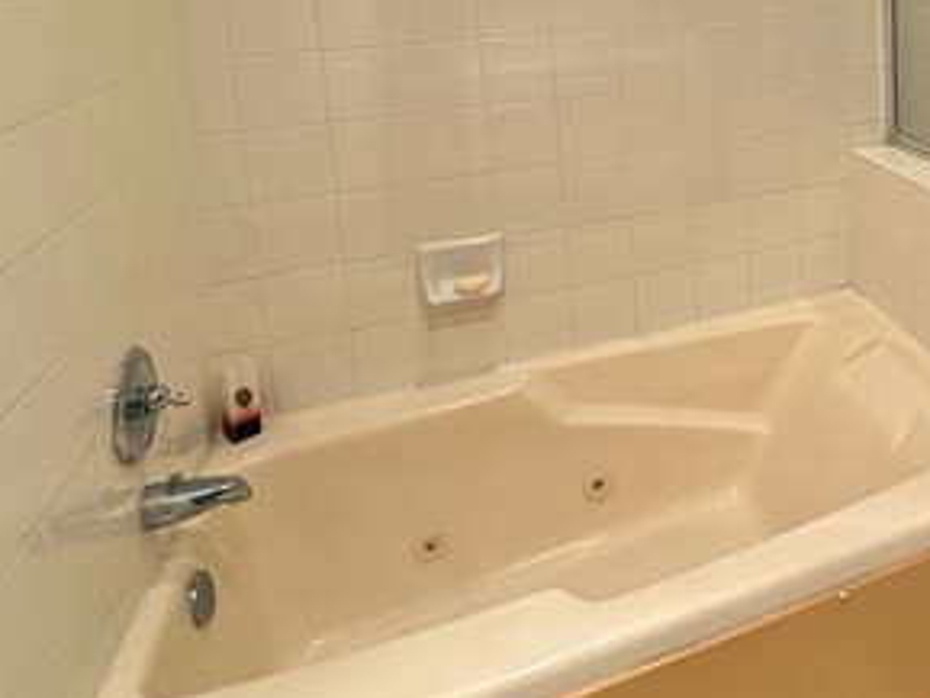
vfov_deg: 41.3
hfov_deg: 52.3
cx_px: 814
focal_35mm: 31
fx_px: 833
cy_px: 48
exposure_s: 1/120
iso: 80
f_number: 2.2
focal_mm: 2.22
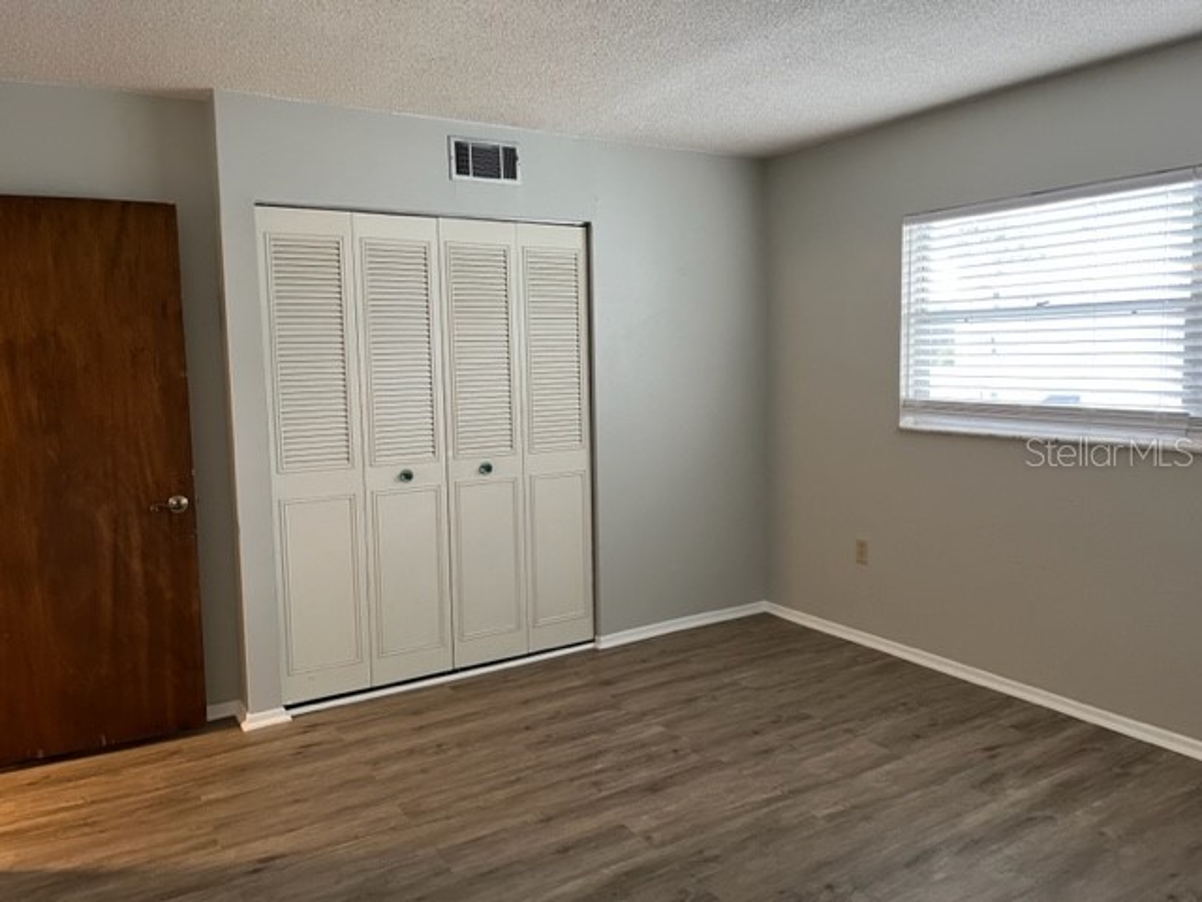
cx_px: 601
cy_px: 451
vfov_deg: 53.1
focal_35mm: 26
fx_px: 903
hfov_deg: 67.3
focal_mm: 5.1
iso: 250
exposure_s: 1/60
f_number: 1.6
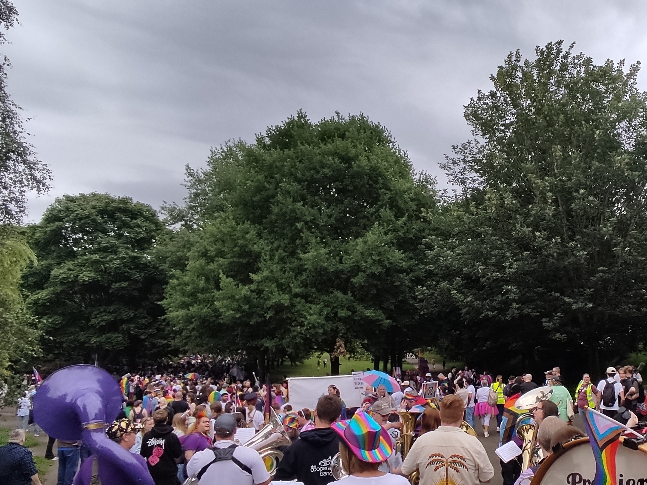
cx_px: 478
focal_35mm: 28
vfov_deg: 49.1
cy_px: 311
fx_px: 523
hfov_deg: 60.3
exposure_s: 1/760
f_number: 2.2
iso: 50
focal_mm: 1.6
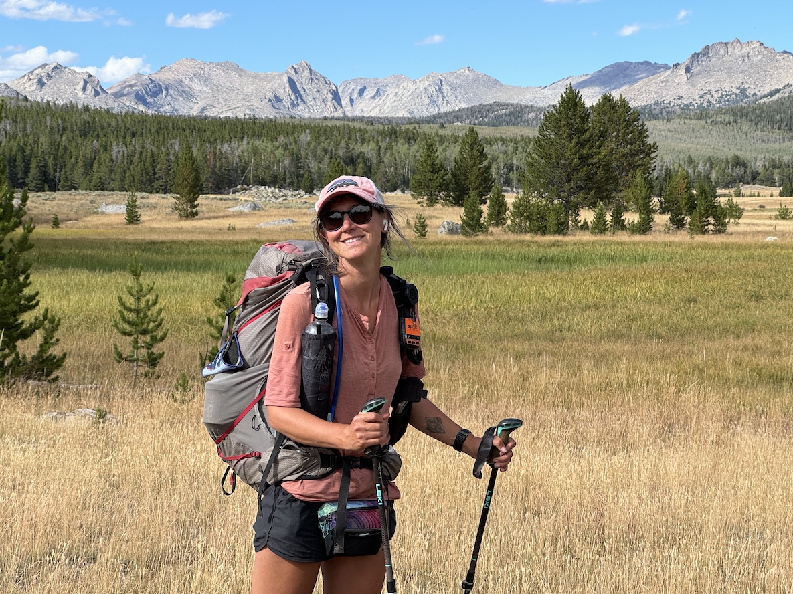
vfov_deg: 18.9
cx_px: 401
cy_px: 296
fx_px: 1786
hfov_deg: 25.0
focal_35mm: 78
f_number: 2.8
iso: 25
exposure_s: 1/413
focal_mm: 9
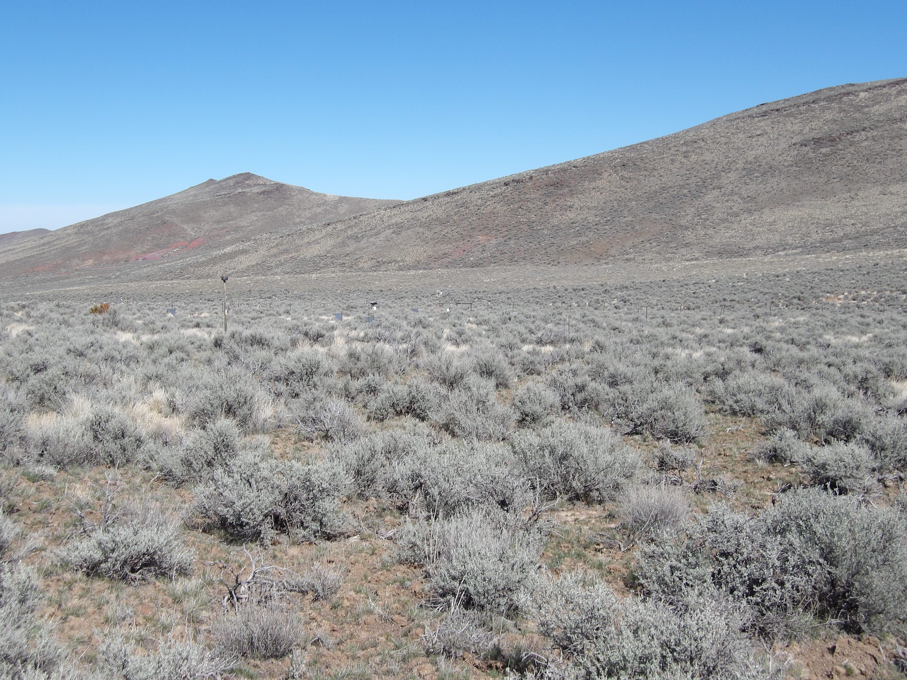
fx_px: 1100
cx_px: 454
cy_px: 340
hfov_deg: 44.8
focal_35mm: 42
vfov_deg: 34.3
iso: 100
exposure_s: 1/85
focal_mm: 7.6
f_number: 13.1
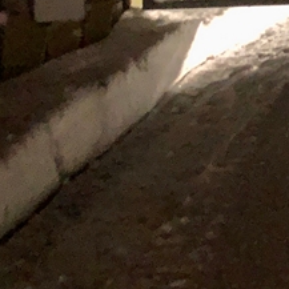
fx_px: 1105
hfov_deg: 12.4
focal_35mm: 117
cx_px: 645
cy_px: -190
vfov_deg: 13.7
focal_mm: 3.99
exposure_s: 1/4
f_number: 1.8
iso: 500
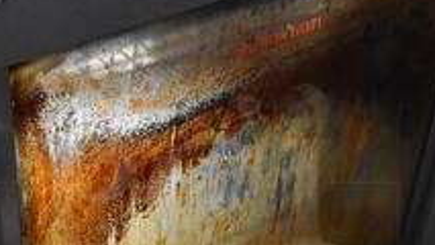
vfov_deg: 14.9
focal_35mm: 81
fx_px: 935
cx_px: 186
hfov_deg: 26.2
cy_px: 190
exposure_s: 1/30
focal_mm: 18
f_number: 3.5
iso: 3200
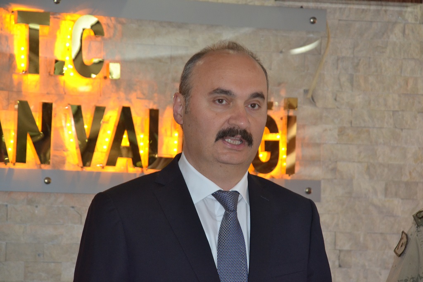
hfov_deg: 12.2
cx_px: 212
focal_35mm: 168
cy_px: 141
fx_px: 1973
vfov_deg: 8.2
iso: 1600
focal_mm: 112
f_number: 5.6
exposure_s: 1/60
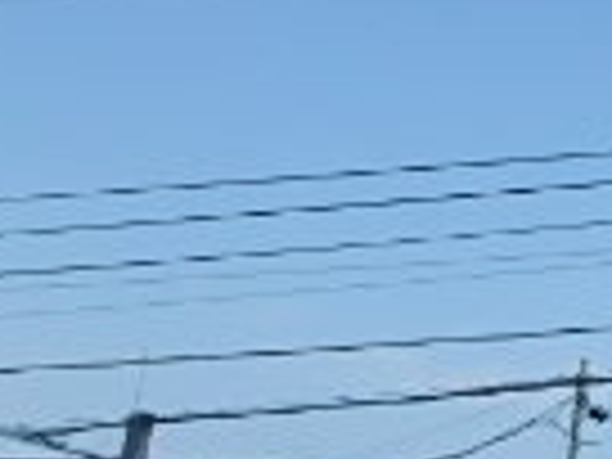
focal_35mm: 99
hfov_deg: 14.9
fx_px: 1750
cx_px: 1336
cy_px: 45
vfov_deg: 14.8
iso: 125
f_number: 6
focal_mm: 3.7
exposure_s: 1/500
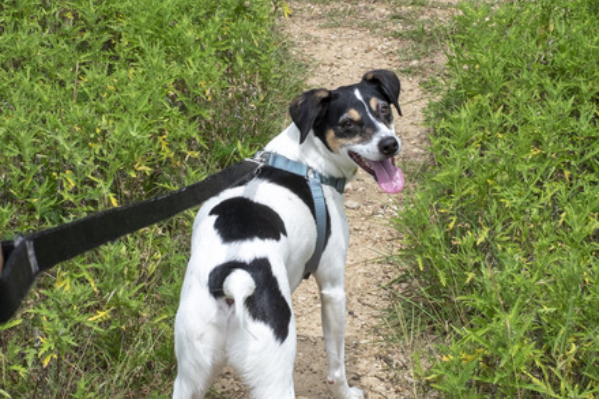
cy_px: 202
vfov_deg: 14.5
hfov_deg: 21.7
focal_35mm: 94
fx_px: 1563
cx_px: 286
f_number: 16
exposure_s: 1/125
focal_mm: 35
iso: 400
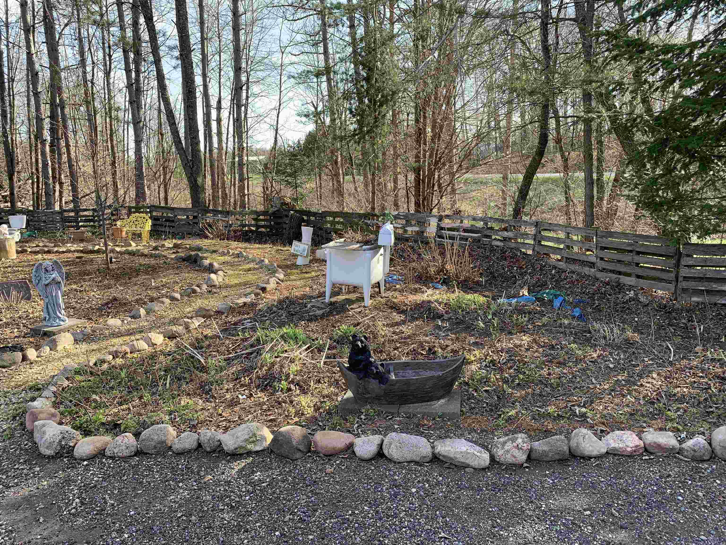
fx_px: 545
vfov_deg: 53.1
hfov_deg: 67.3
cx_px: 363
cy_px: 272
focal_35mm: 26
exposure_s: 1/317
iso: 25
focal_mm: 4.25
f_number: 1.8
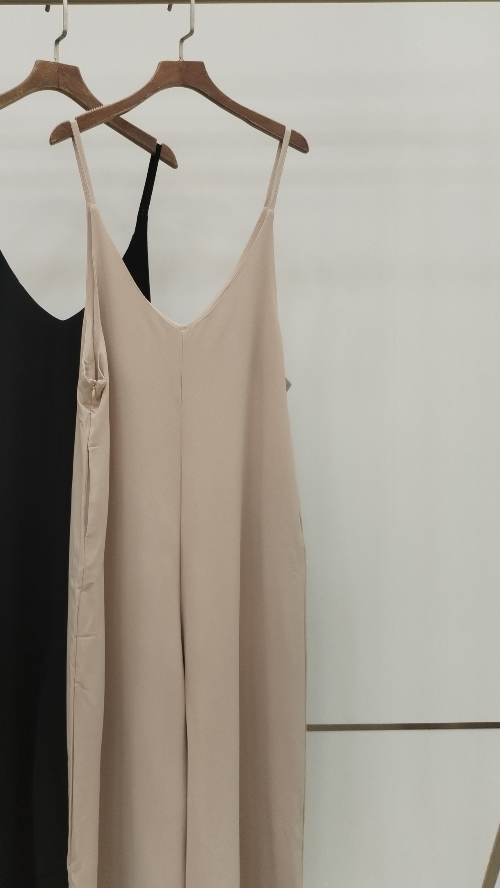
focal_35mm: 35
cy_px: 446
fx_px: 825
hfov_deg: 33.2
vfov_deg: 56.6
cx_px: 133
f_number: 1.8
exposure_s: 1/120
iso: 238
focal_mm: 4.75
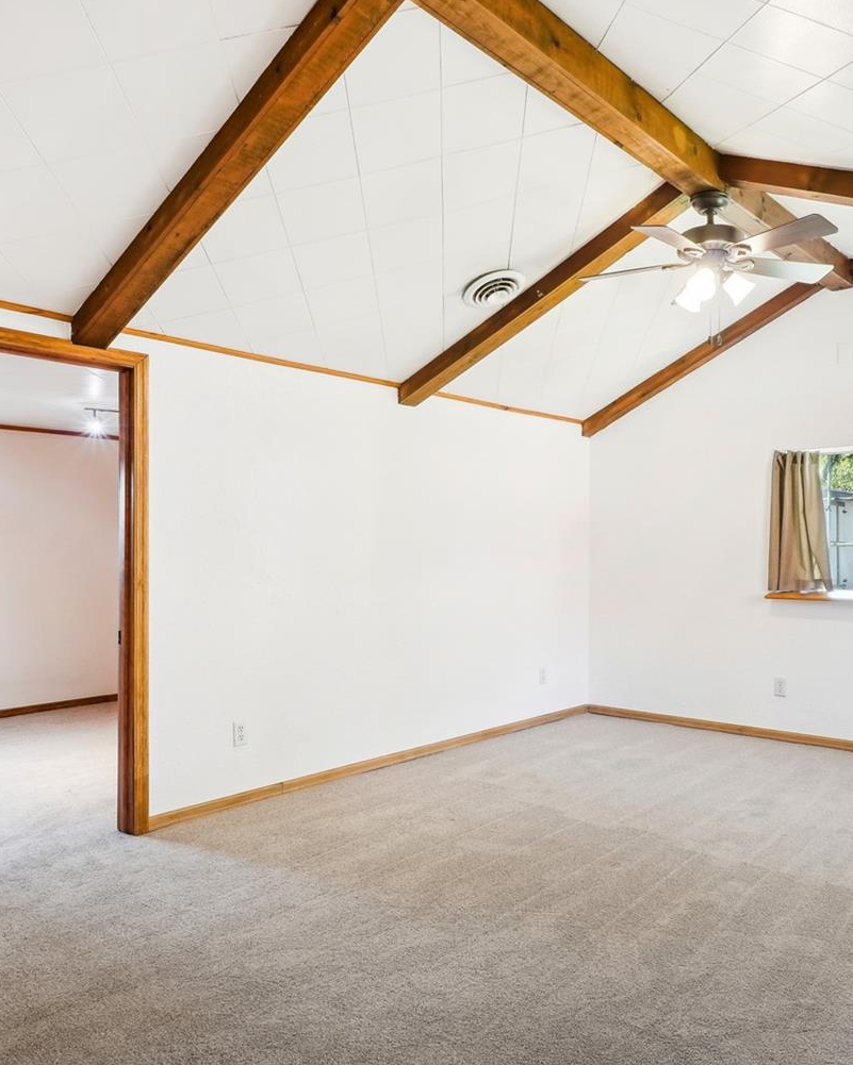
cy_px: 535
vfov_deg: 68.6
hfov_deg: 57.0
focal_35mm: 25
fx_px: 781
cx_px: 498
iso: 400
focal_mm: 11
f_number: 8
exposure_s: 1/10
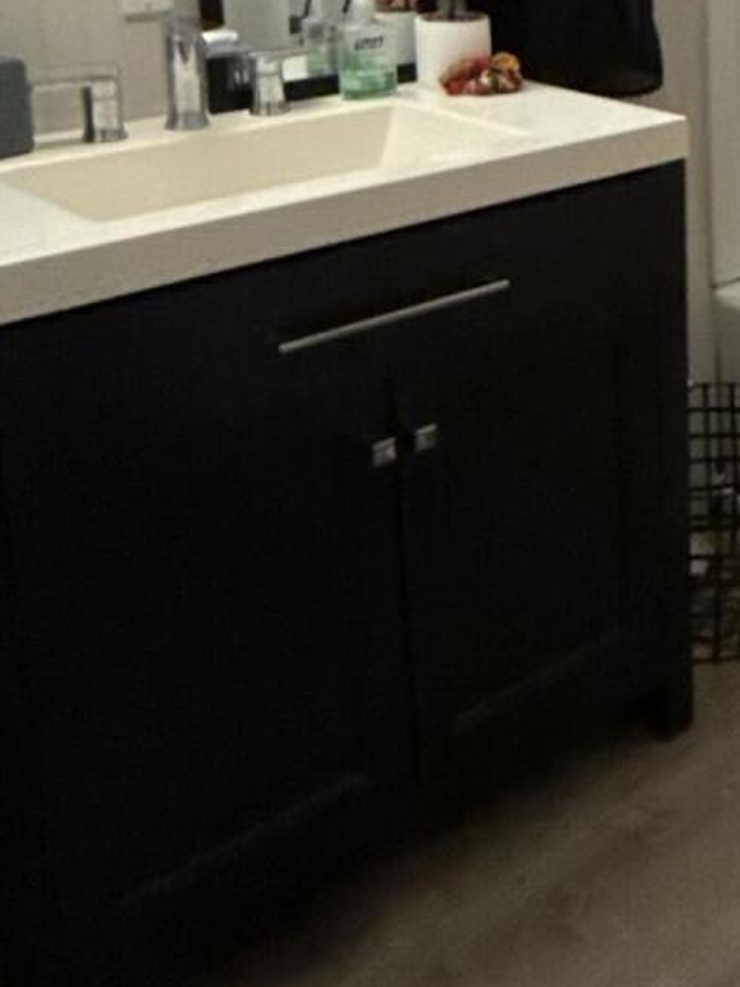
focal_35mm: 53
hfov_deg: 24.1
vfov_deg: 34.7
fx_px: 1511
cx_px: 962
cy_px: 153
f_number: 2.2
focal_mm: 2.22
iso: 800
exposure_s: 1/60
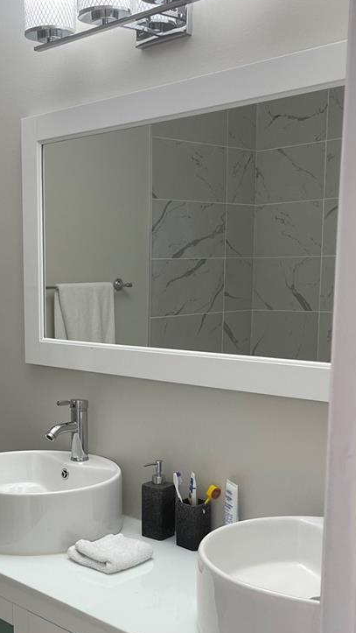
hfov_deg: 25.0
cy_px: 400
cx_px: 70
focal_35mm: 47
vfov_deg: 43.3
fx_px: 788
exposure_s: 1/120
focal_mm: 5.1
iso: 64
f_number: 1.6
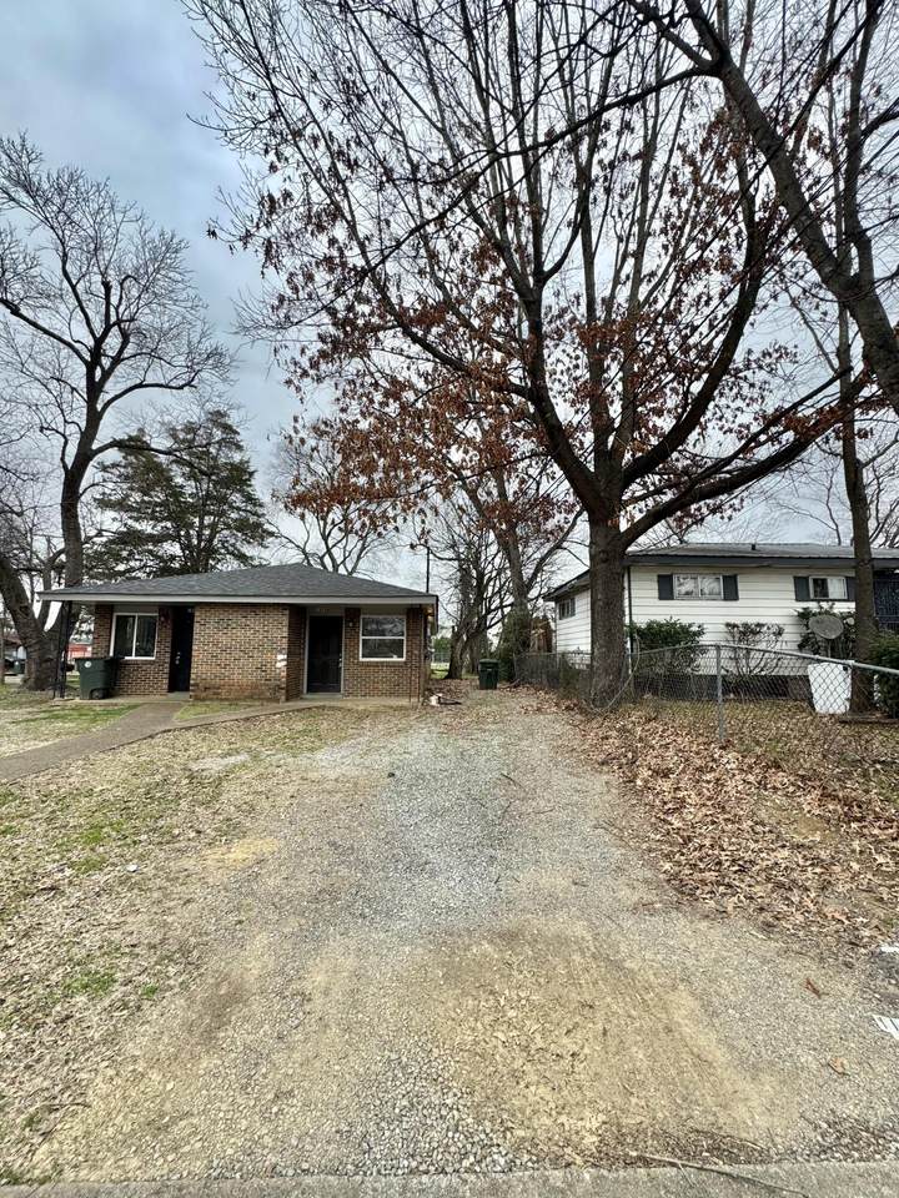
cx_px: 450
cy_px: 599
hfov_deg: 85.7
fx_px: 485
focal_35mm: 14
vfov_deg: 102.1
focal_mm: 2.22
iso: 40
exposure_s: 1/161
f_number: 2.2
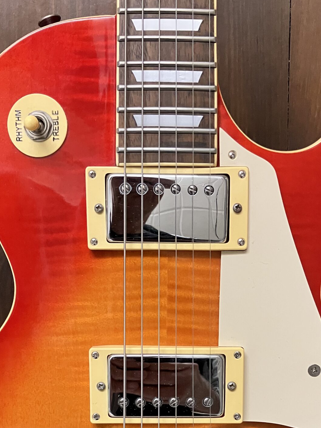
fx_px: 630
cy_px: 376
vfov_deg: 35.5
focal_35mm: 51
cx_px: 160
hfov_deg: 28.6
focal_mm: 3.99
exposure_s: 1/60
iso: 320
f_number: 1.8
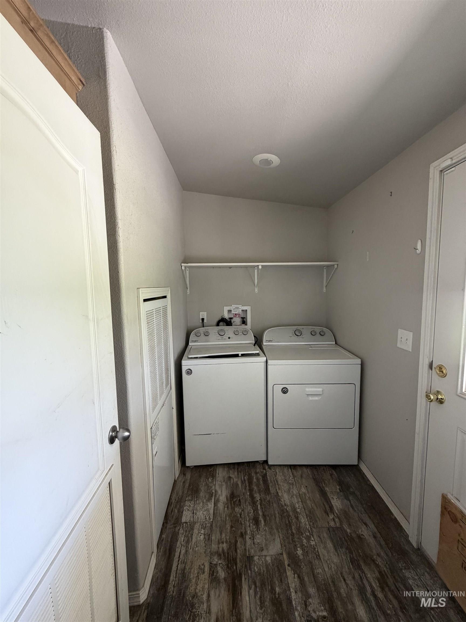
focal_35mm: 14
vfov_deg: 102.1
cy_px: 311
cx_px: 233
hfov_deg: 85.7
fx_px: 251
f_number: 2.2
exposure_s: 1/121
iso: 320
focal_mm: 2.22
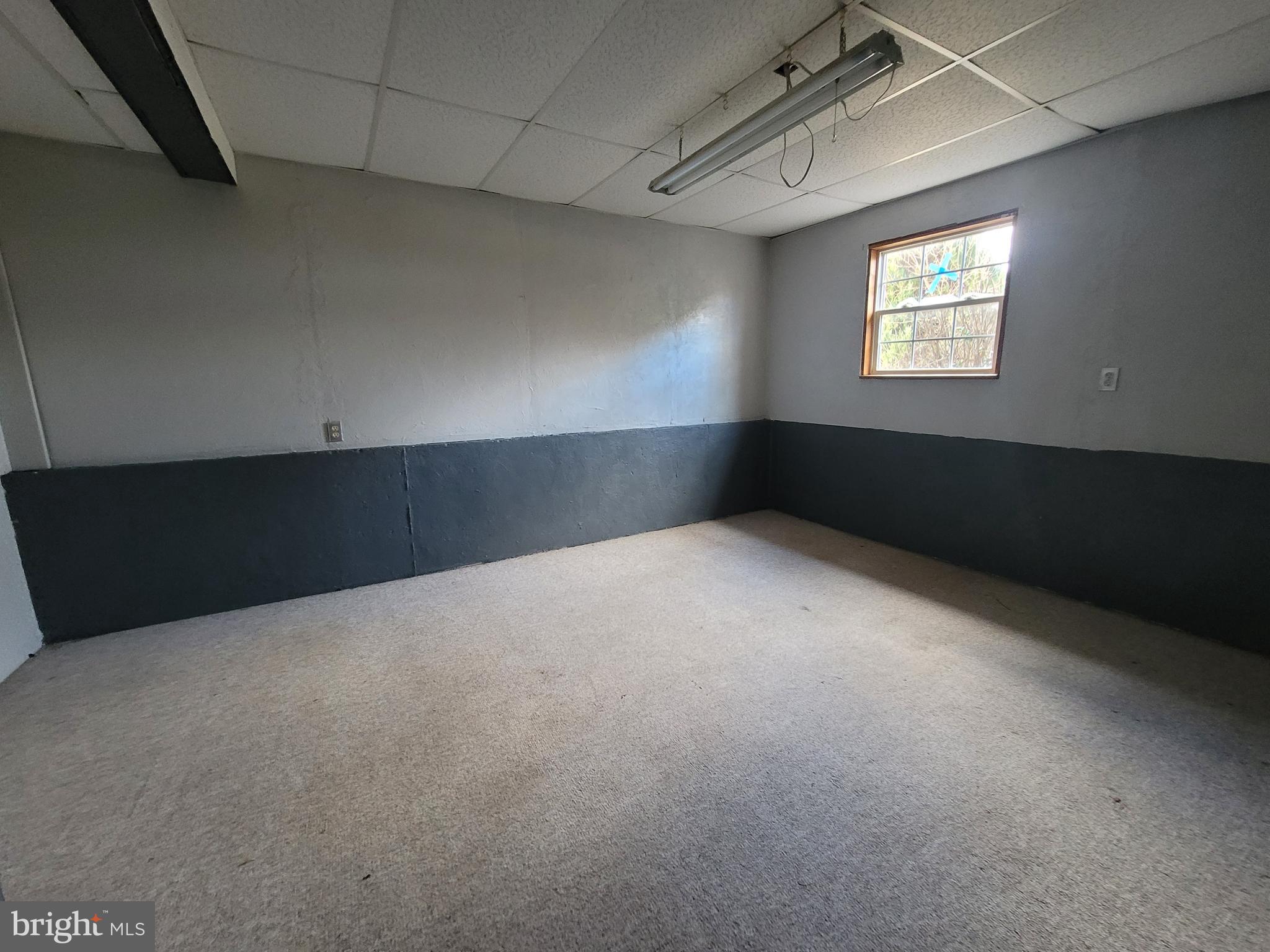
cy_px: 476
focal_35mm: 13
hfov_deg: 106.2
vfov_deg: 89.9
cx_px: 635
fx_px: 477
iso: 500
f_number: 2.2
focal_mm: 2.2
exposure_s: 1/30
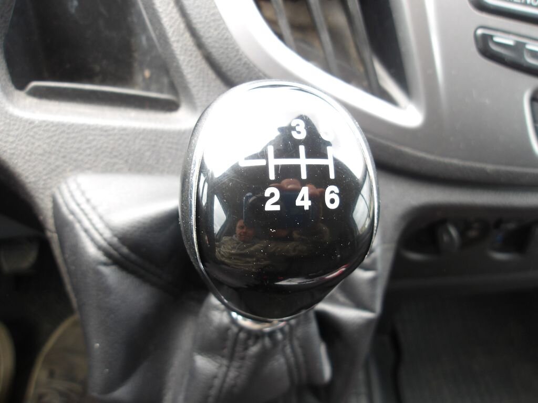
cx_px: 269
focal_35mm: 27
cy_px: 202
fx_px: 420
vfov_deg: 51.4
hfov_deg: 65.3
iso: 115
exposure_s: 1/30
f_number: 3
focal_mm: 4.9
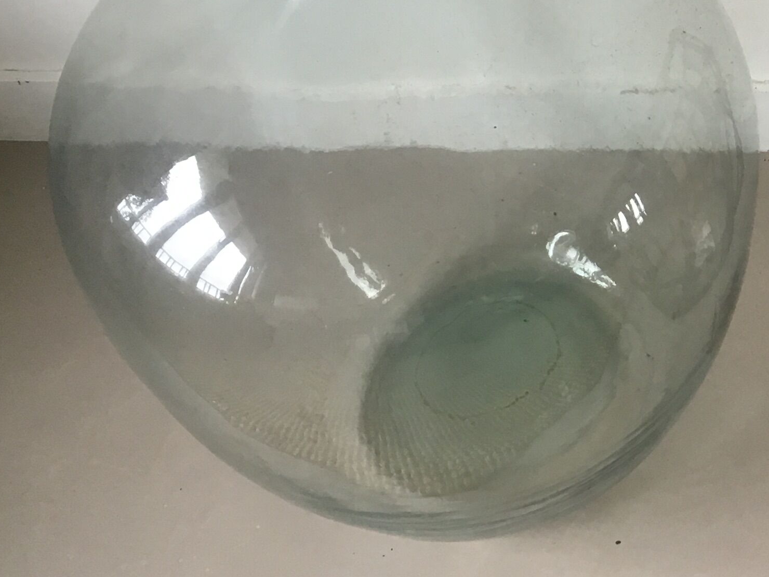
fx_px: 1755
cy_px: 99
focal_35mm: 79
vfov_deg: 18.5
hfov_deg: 23.1
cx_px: 869
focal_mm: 4.15
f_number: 2.2
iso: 50
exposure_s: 1/33
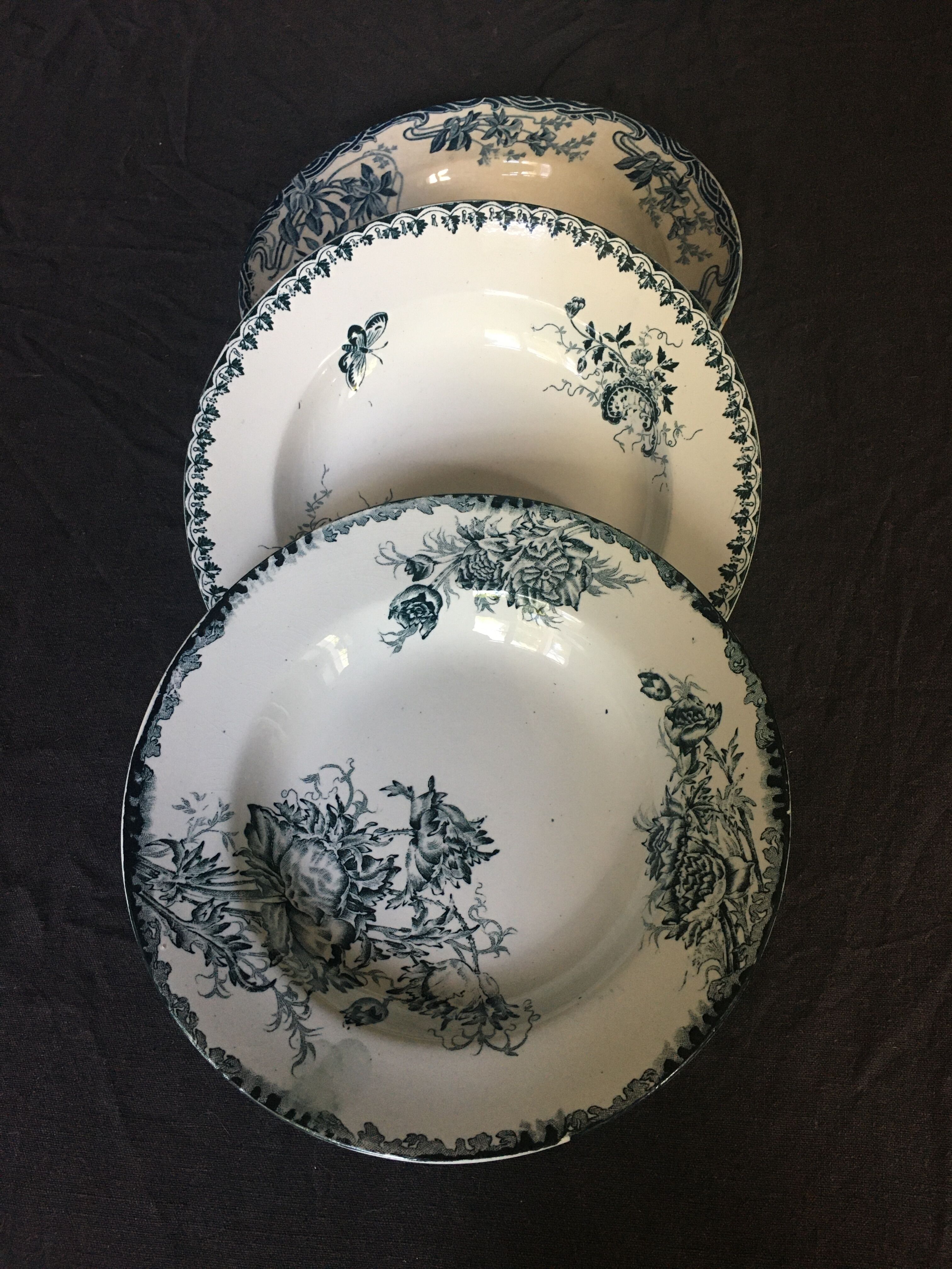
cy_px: 634
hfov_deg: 48.2
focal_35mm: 29
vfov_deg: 61.7
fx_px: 1063
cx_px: 476
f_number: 2.2
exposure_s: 1/30
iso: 100
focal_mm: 4.15
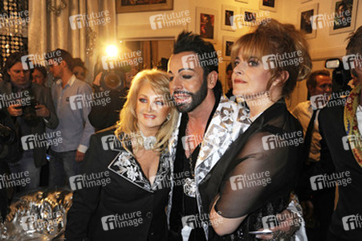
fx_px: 322
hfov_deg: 58.8
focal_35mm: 32
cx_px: 181
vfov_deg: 41.1
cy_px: 120
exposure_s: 1/40
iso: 1000
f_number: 6.3
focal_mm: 32
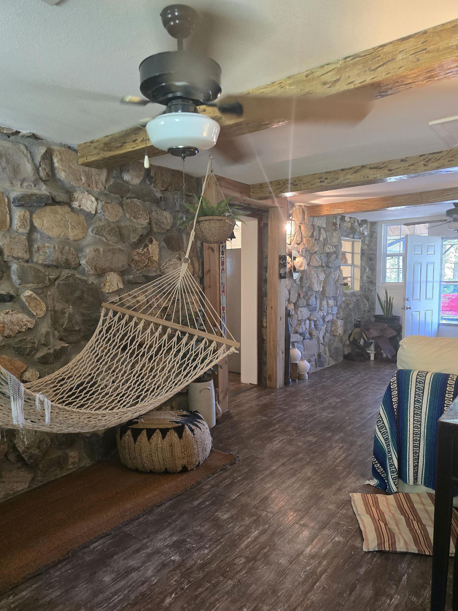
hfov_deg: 56.8
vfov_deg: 71.6
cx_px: 225
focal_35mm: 24
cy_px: 313
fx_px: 423
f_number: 1.7
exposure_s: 1/60
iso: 640
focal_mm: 6.3
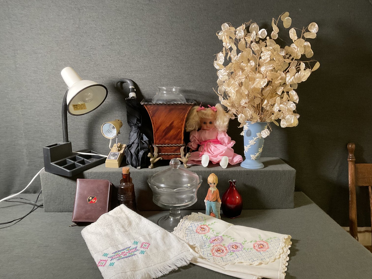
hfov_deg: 61.7
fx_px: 312
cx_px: 186
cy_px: 140
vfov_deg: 48.2
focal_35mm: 29
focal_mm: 3
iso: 160
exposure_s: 1/60
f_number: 1.8
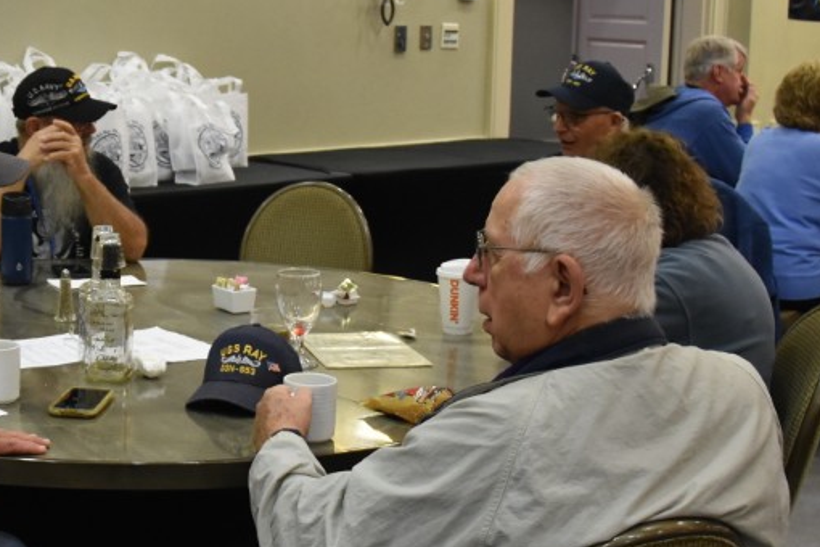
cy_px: 232
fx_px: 1620
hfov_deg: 27.7
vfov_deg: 19.1
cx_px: 132
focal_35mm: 71
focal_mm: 21
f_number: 3.8
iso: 1800
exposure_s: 1/60
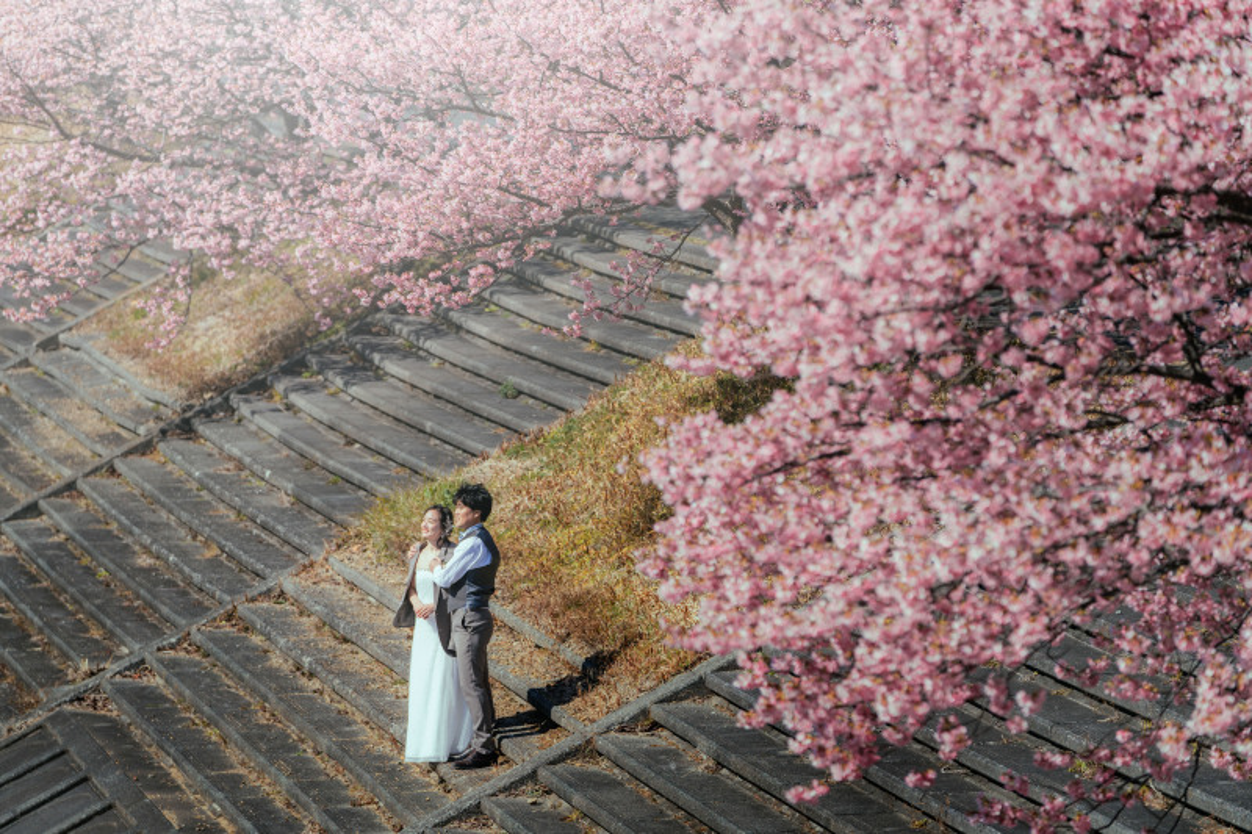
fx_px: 6189
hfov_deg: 11.6
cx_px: 626
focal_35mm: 178
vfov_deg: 7.7
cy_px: 417
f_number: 3.5
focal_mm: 178
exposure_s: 1/2500
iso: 200
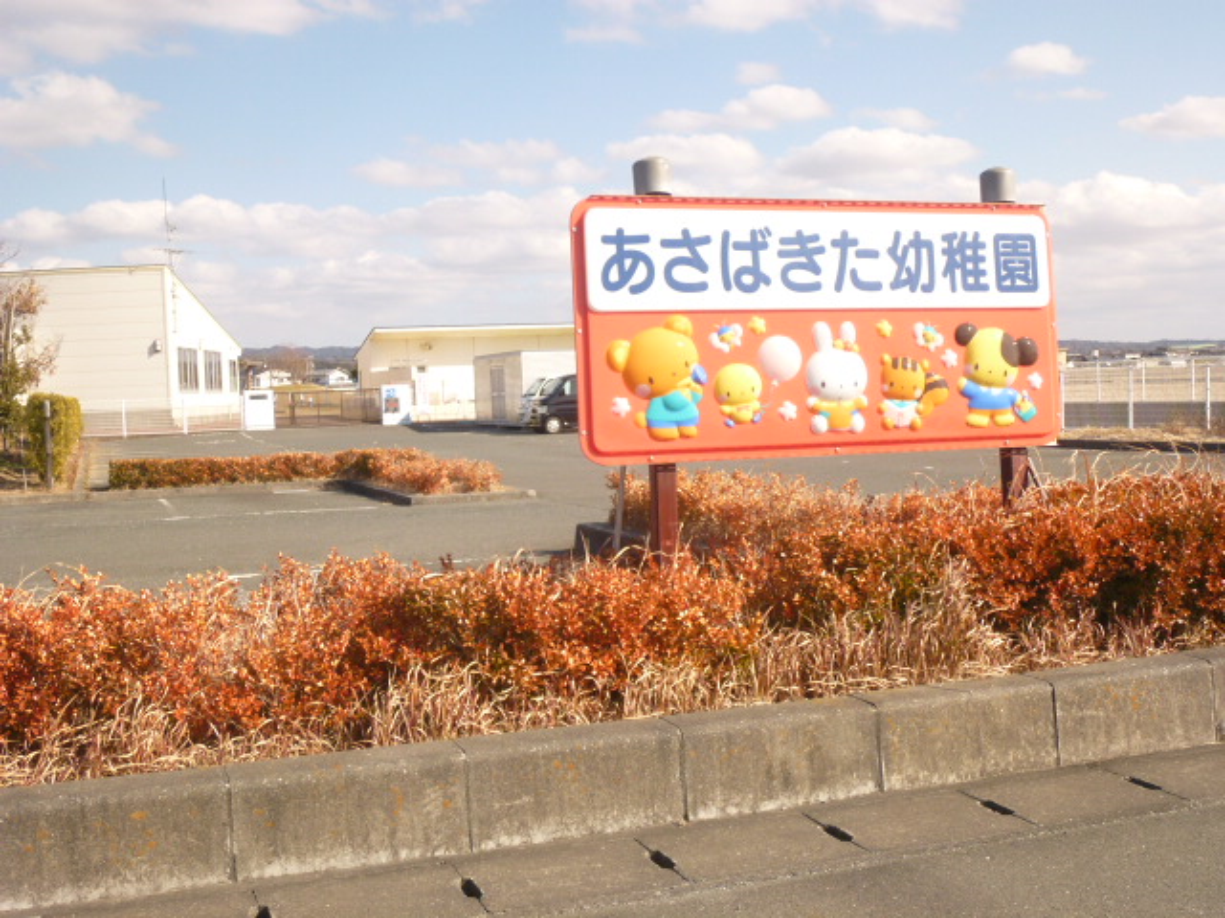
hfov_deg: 45.8
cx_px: 612
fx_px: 1451
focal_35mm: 41
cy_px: 459
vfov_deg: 35.1
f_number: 3.3
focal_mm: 7.4
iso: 100
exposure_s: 1/800
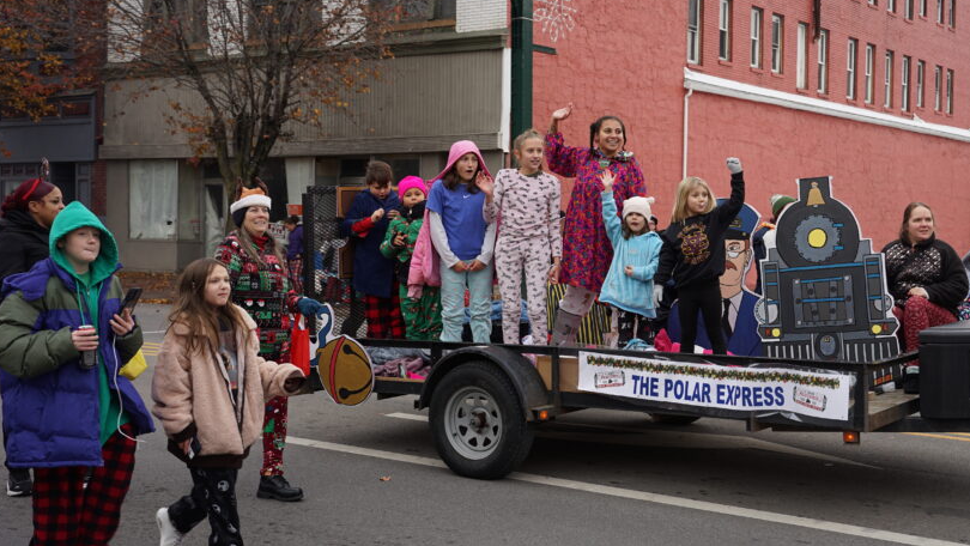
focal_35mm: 49
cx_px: 605
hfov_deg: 41.8
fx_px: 1261
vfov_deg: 24.4
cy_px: 238
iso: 100
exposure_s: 1/160
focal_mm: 37
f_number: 4
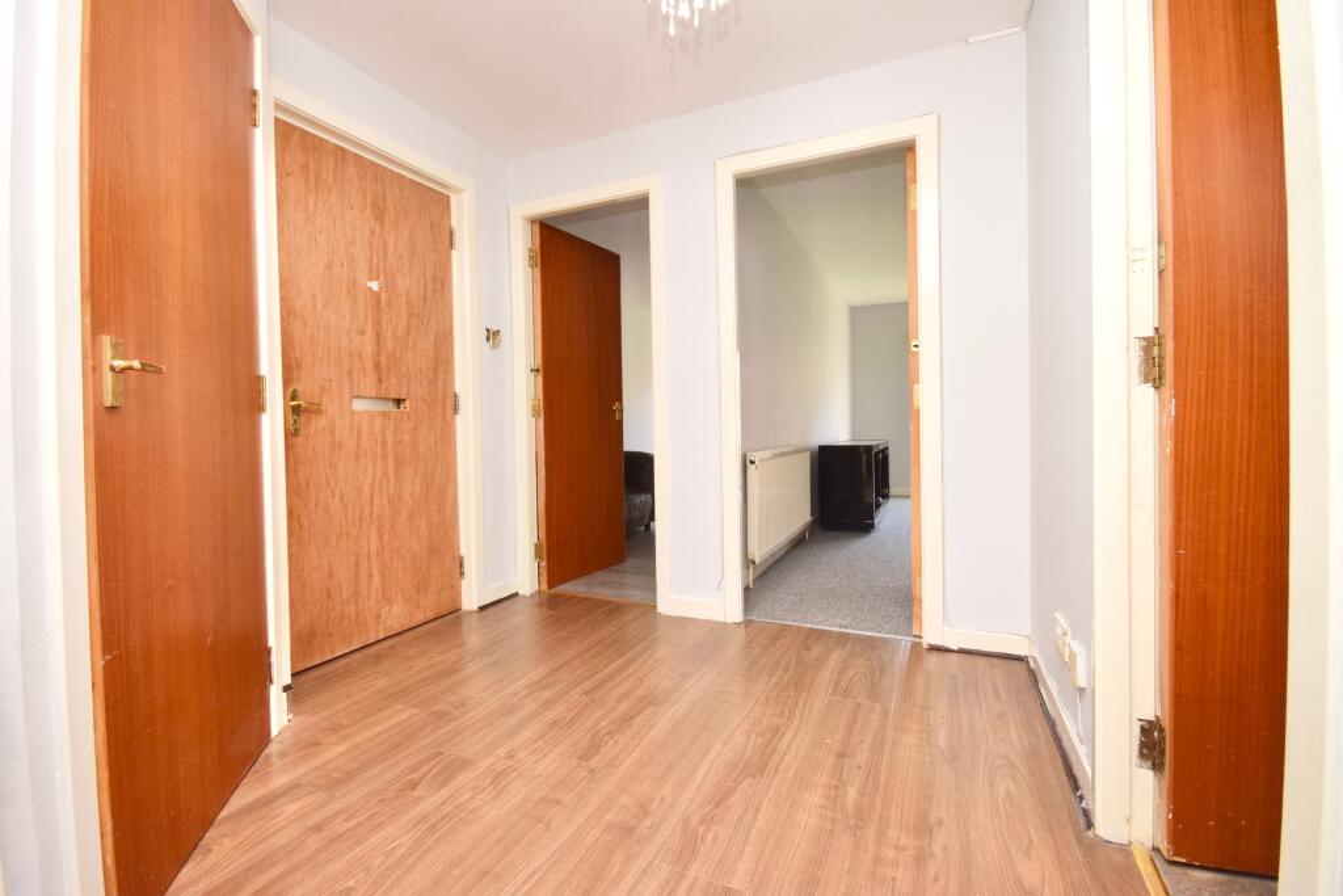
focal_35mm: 15
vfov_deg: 77.3
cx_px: 672
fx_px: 560
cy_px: 448
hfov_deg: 100.4
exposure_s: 1/60
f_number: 7.1
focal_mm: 10
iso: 800
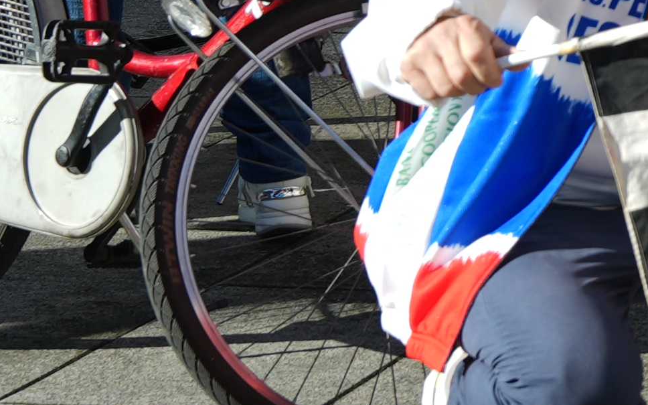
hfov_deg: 7.9
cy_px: -410
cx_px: 1672
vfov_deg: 5.4
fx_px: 4238
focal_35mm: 240
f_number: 5
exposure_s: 1/500
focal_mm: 38
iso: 125
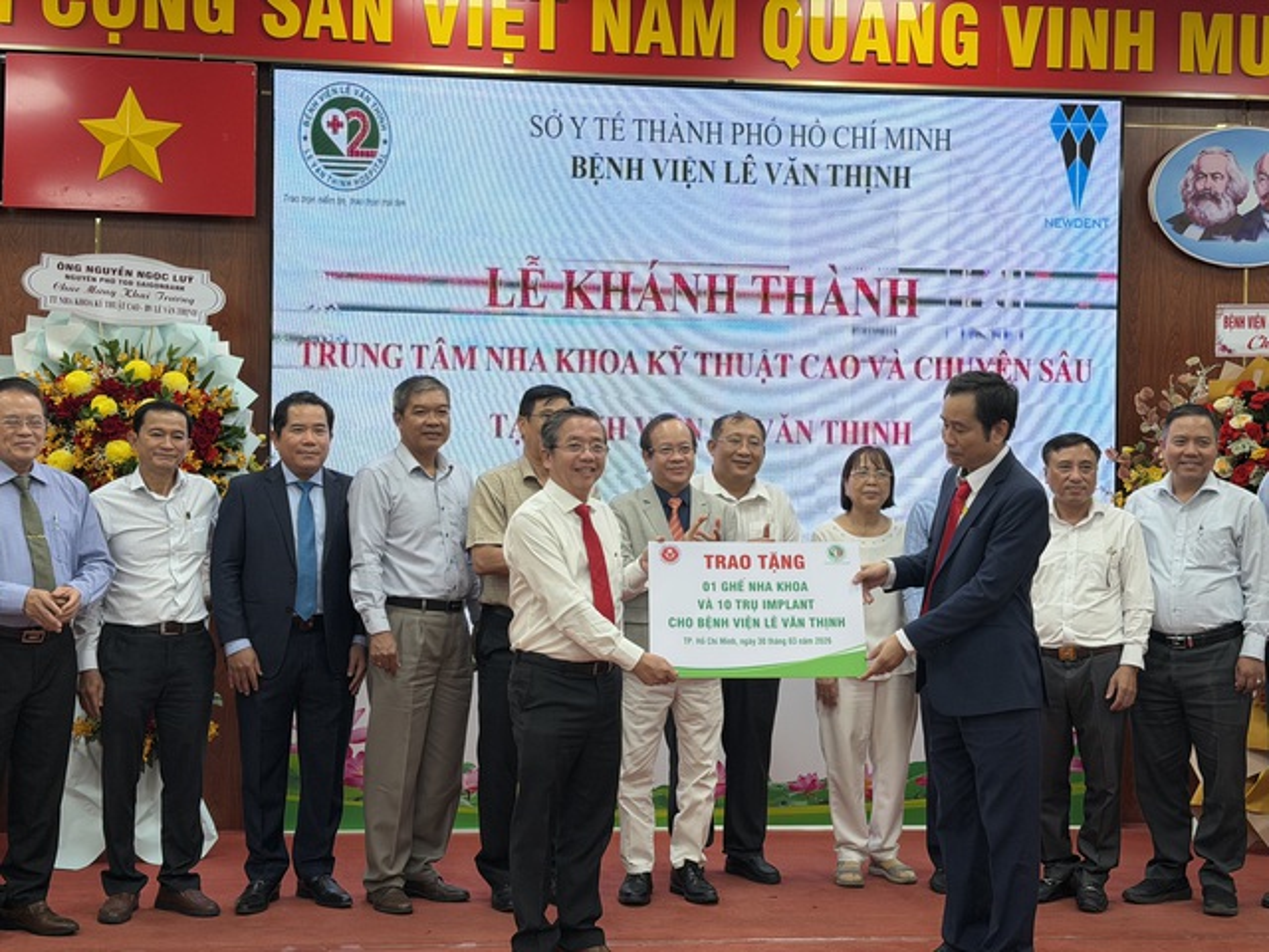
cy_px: 476
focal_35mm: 48
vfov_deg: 30.3
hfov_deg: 39.7
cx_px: 634
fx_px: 1760
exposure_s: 1/120
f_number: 1.78
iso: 64
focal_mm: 6.76
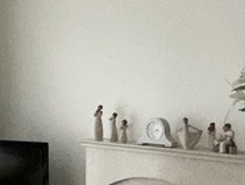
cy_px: 147
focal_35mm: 77
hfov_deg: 24.0
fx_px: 546
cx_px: -8
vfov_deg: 19.0
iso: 64
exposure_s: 1/122
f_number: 2.2
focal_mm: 2.22
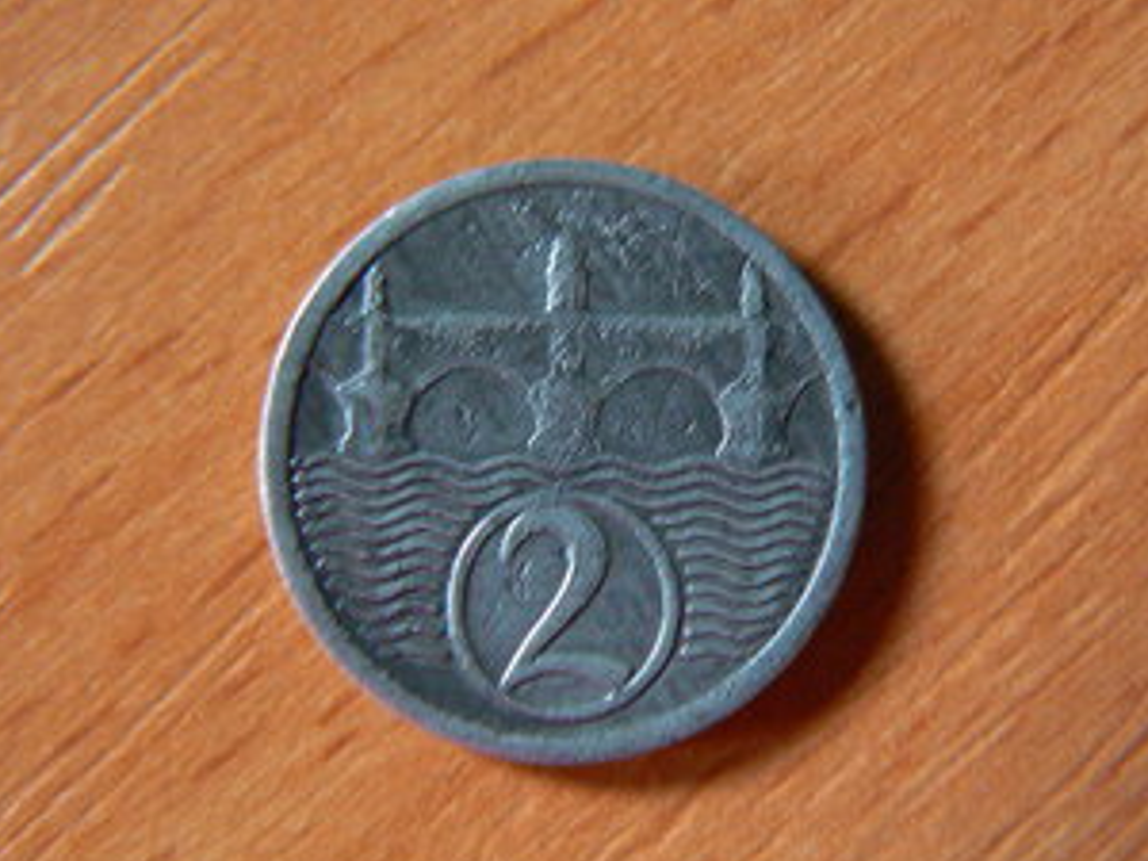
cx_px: 543
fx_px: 1592
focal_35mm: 48
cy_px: 417
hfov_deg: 39.6
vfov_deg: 30.3
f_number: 2.8
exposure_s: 1/8
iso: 200
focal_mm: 6
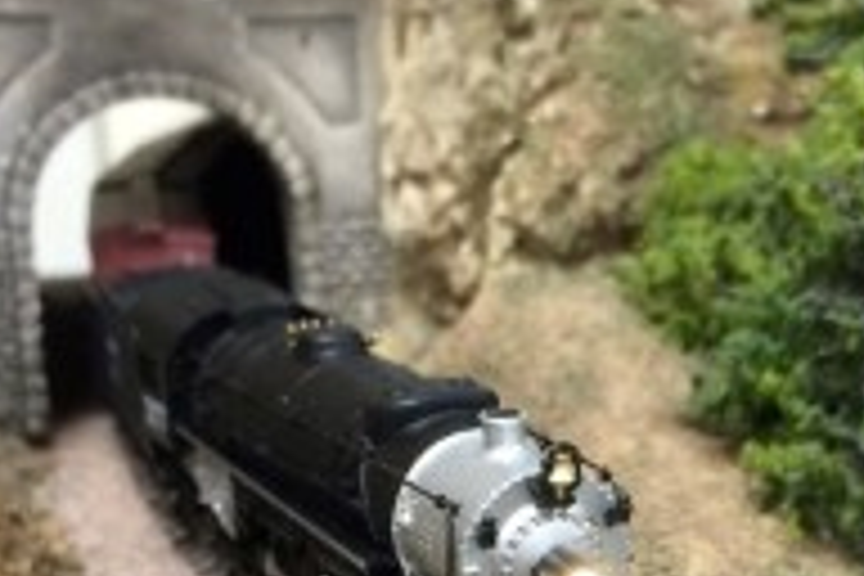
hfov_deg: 25.8
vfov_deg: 16.8
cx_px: 590
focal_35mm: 78
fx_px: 1872
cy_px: 684
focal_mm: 4.12
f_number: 2.2
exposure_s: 1/30
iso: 125
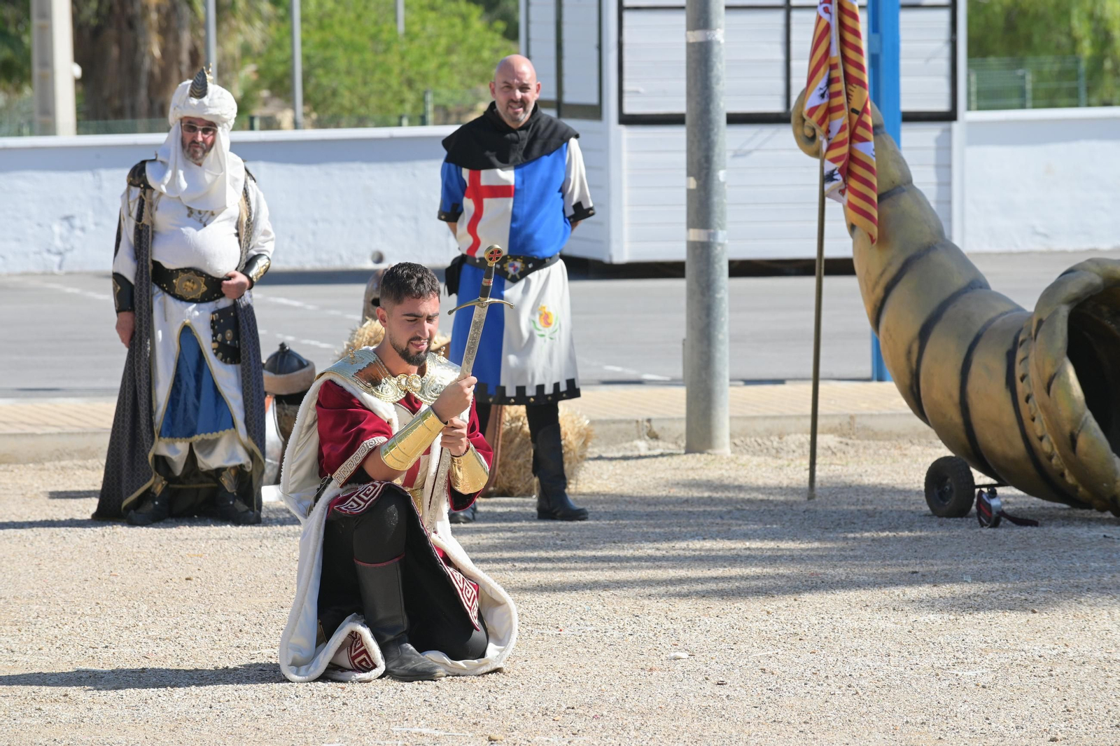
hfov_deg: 10.3
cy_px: 373
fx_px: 6219
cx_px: 560
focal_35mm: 200
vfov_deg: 6.9
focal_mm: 200
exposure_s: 1/640
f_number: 8
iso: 400
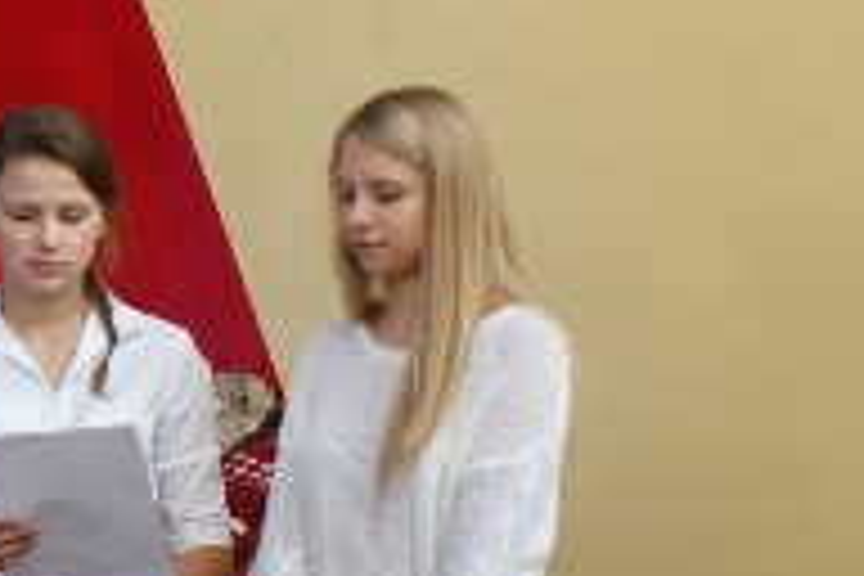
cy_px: 344
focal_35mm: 130
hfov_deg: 14.8
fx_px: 3120
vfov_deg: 10.5
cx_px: -356
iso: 100
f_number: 5
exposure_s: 1/50
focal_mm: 26
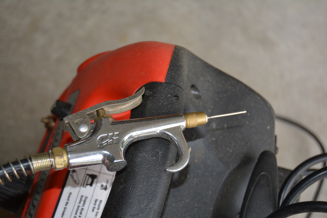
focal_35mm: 60
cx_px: 164
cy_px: 109
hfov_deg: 33.4
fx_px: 545
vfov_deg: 22.6
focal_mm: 40
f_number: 5
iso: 200
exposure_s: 1/160
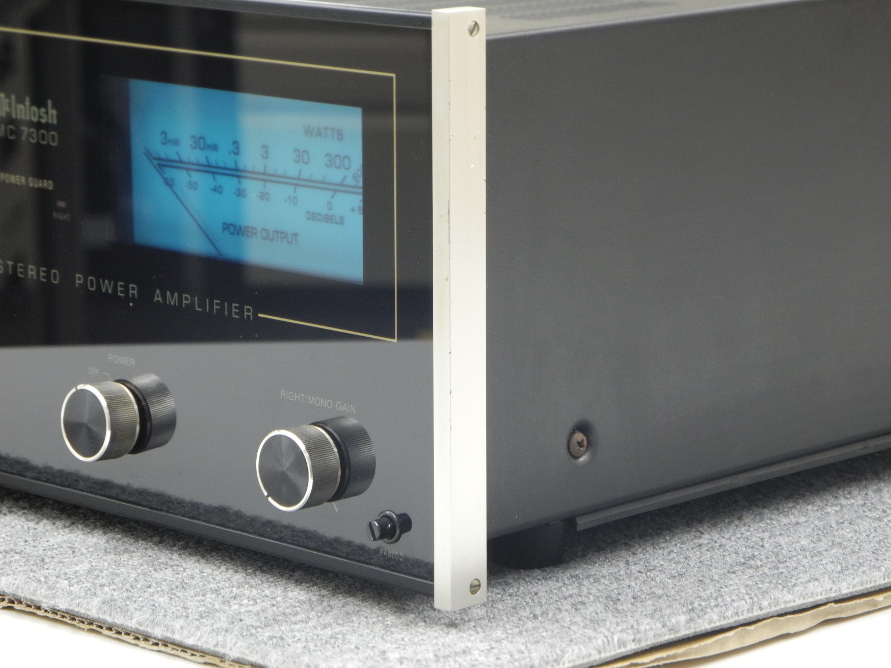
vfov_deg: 11.0
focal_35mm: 135
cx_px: 446
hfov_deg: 14.6
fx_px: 3475
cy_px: 334
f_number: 5
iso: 400
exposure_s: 1/15
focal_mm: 28.9
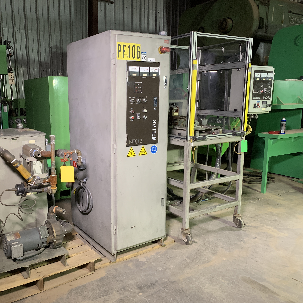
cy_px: 151
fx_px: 307
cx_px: 106
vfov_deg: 52.5
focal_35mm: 31
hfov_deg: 51.7
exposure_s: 1/53
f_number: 1.8
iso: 400
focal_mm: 4.25
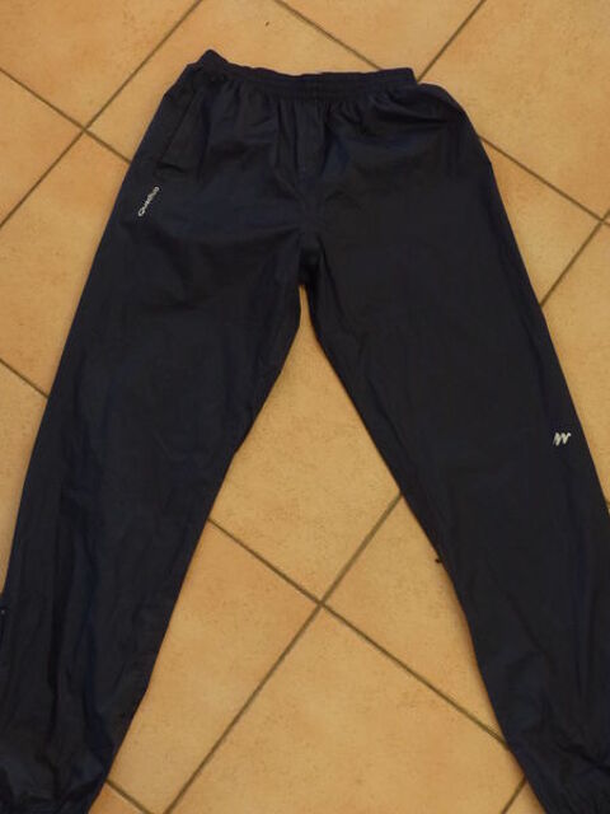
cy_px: 407
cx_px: 305
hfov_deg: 29.7
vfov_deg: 38.9
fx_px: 1151
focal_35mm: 49
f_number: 2.8
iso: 400
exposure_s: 1/6
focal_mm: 8.7
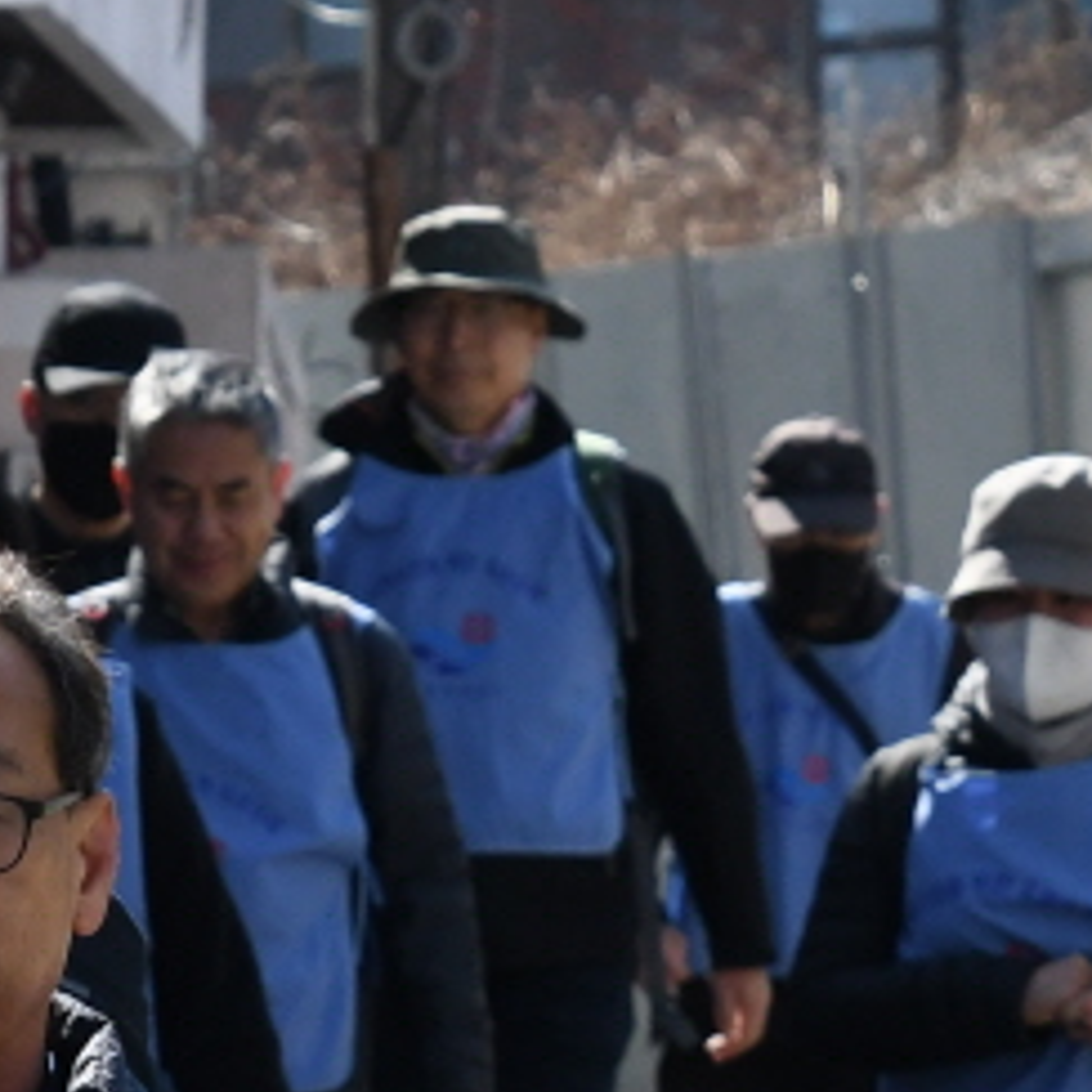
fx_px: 20736
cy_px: 1128
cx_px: -998
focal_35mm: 581
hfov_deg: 3.0
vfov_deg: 3.0
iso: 1000
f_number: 10
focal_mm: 80
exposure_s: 1/1600
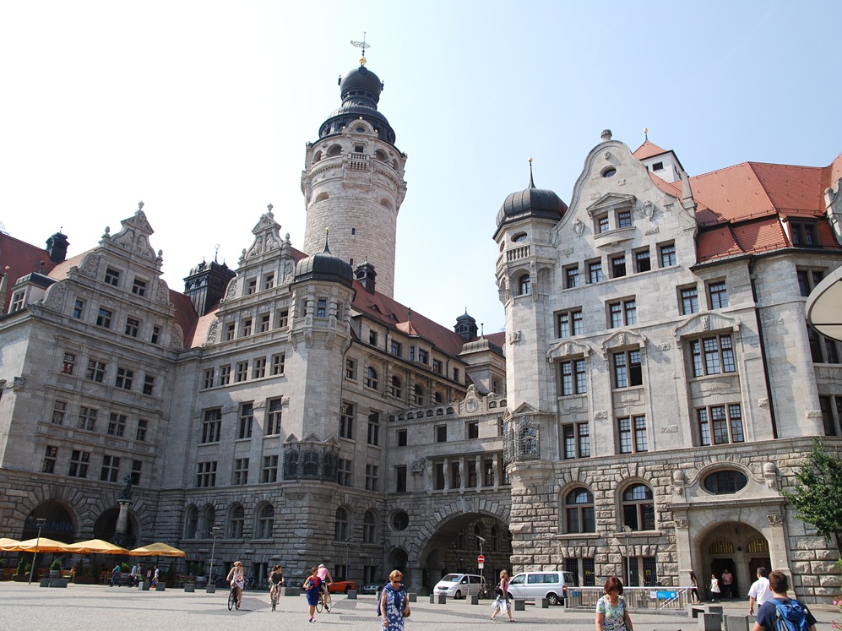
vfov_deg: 50.4
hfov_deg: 64.3
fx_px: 670
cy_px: 316
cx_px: 431
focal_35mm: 28
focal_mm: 17
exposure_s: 1/200
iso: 100
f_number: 7.1
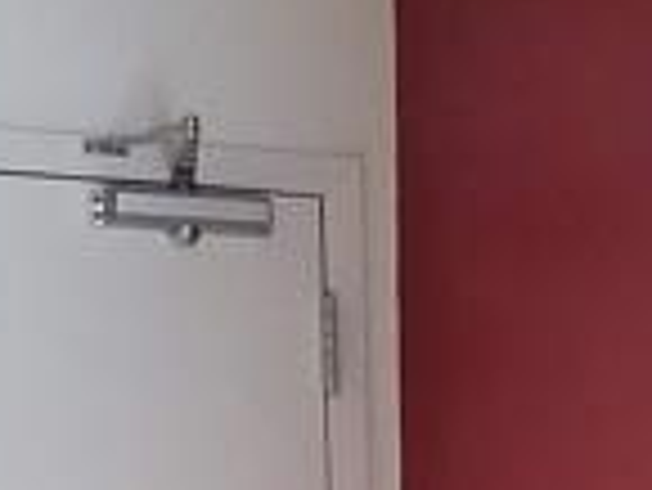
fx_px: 3450
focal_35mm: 183
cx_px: 944
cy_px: 1052
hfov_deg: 10.5
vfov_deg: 7.7
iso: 250
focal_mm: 4.3
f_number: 1.7
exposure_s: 1/15
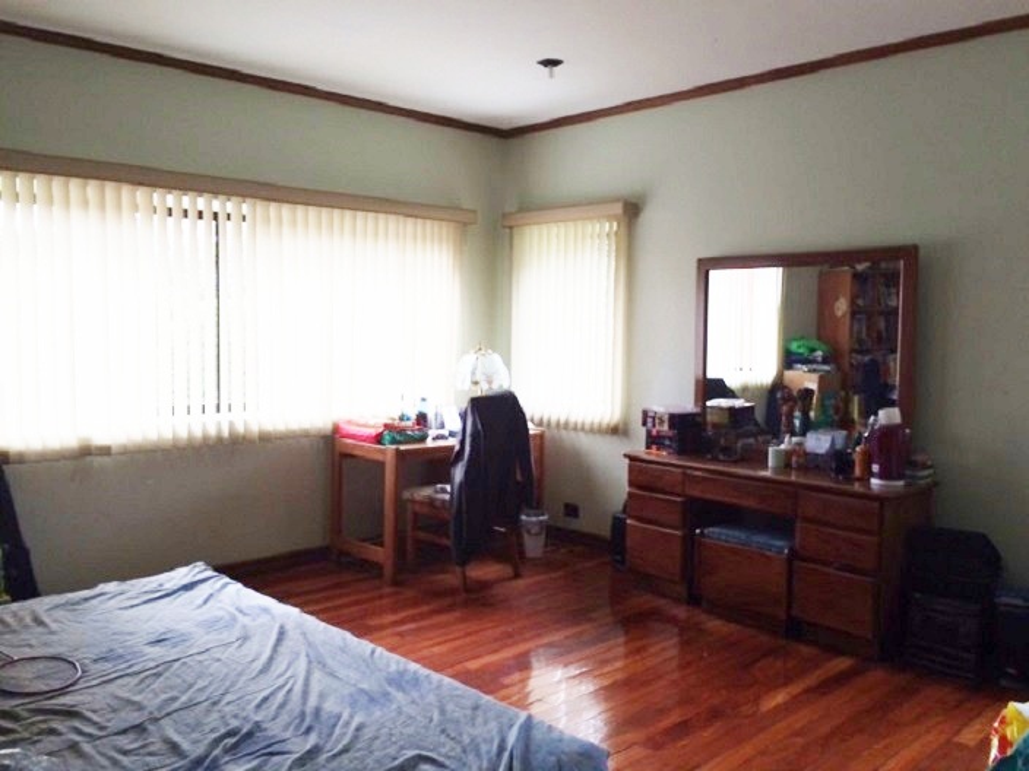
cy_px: 386
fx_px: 862
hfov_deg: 61.7
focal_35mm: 29
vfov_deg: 48.2
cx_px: 514
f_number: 2.2
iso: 64
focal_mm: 4.15
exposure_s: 1/120
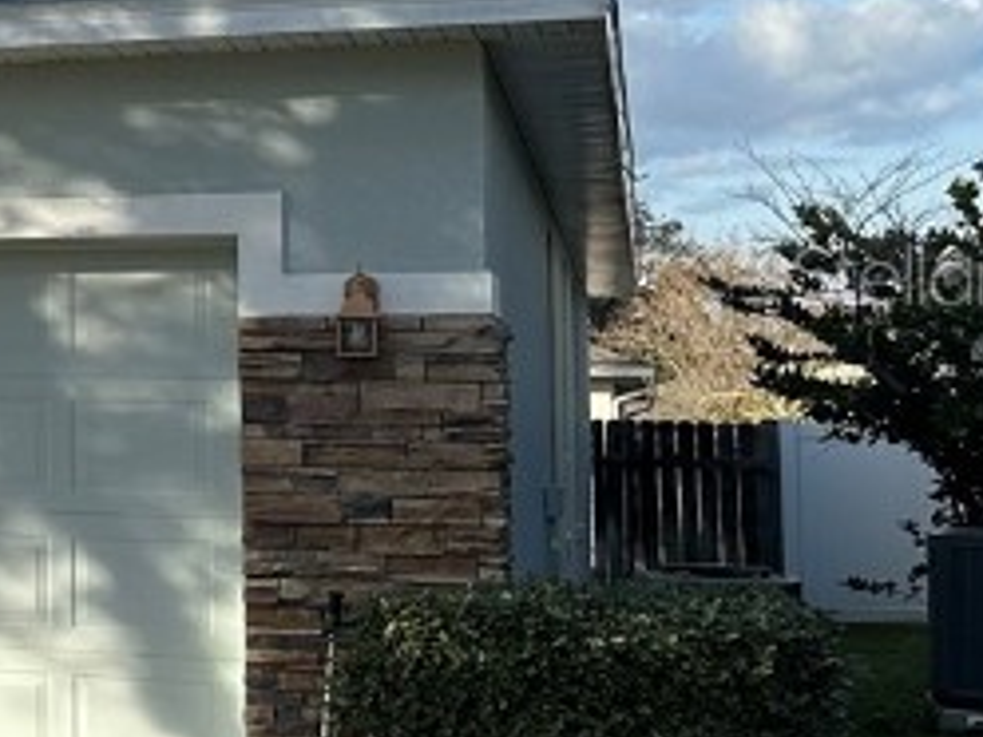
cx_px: -864
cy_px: 273
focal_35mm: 99
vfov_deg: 14.9
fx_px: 2811
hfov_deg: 16.2
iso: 80
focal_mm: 6.86
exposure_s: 1/2967
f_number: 1.78
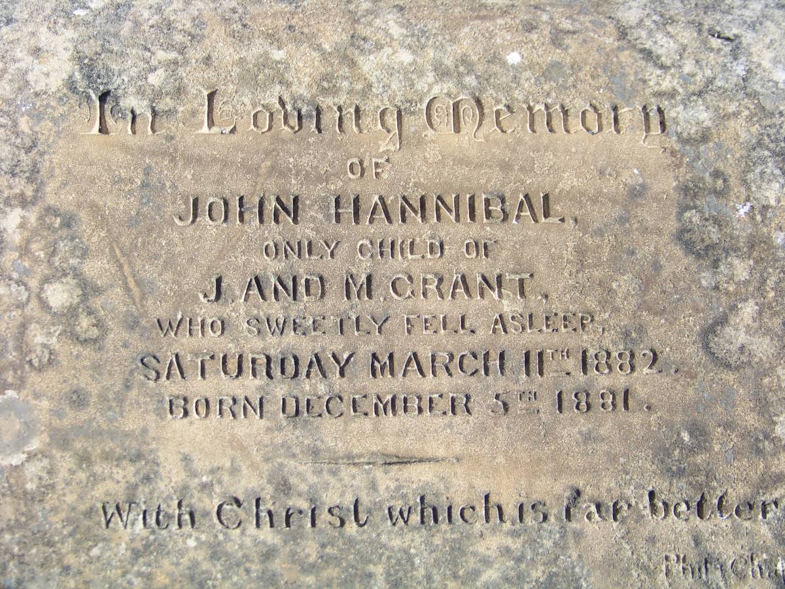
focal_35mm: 62
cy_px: 294
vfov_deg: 23.7
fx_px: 1406
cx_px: 392
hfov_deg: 31.2
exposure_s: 1/640
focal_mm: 10.5
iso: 64
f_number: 3.2
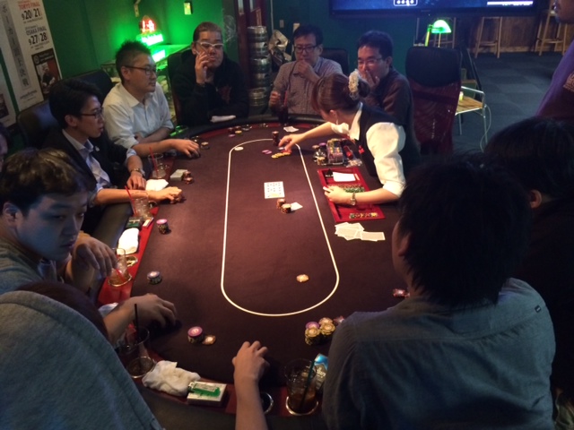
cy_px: 215
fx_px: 497
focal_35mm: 30
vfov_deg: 46.8
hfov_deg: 60.0
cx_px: 287
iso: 400
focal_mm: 4.12
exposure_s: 1/15
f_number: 2.2
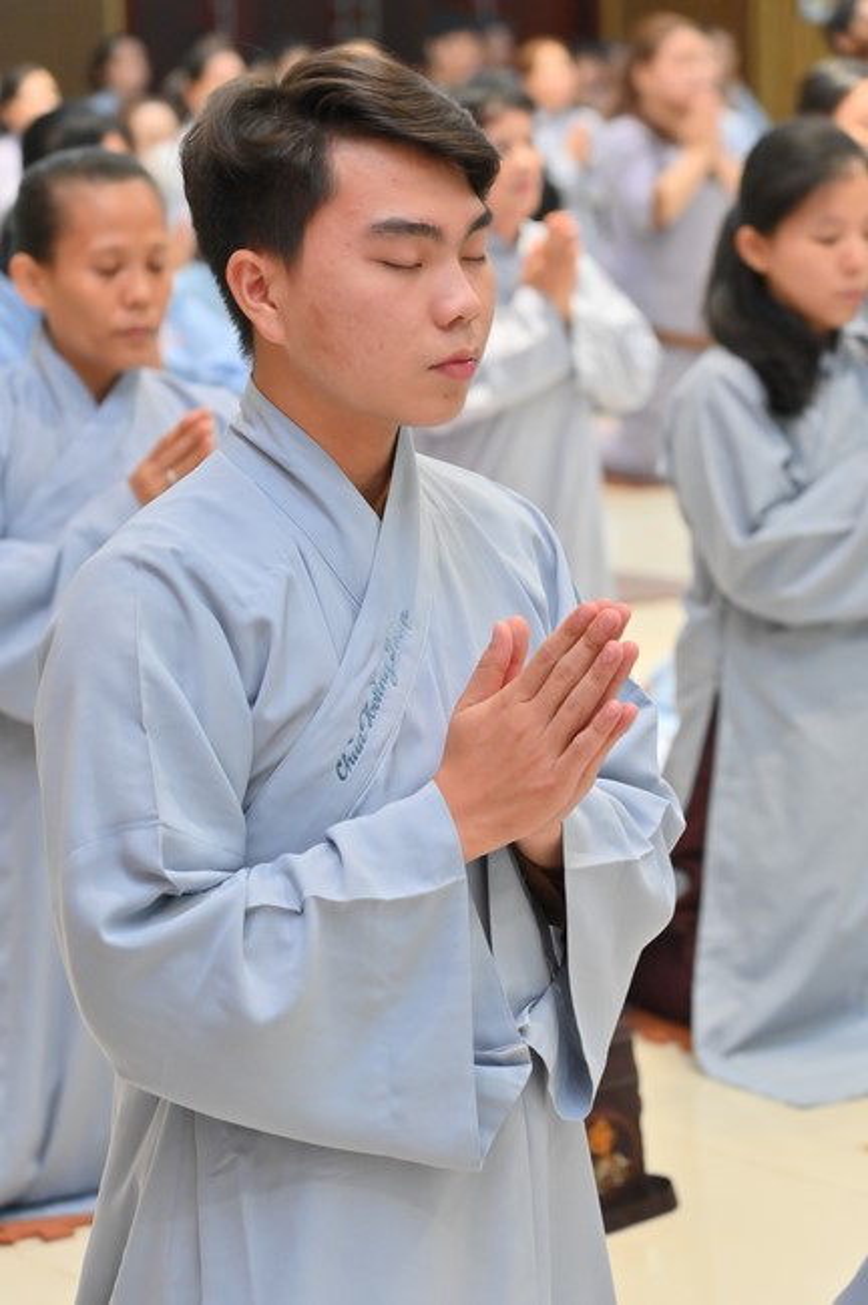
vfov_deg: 17.1
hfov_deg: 11.4
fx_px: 4349
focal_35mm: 120
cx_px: 434
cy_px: 652
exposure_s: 1/60
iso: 1600
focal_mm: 120
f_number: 5
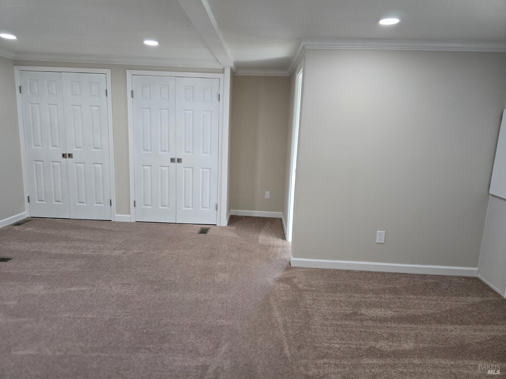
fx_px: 336
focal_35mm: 23
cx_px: 253
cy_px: 190
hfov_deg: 73.9
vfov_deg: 58.9
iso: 200
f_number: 1.7
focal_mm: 6.3
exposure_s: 1/120
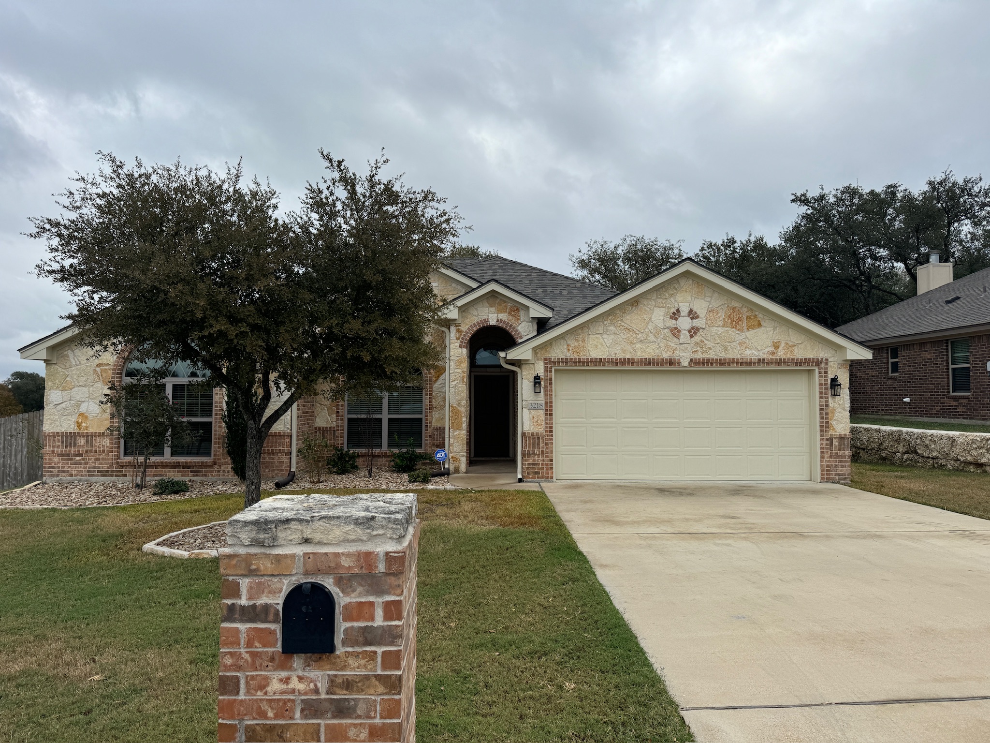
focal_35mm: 24
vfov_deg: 56.8
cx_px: 495
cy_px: 372
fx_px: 686
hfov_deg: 71.6
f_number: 1.78
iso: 80
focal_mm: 6.76
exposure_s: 1/4049
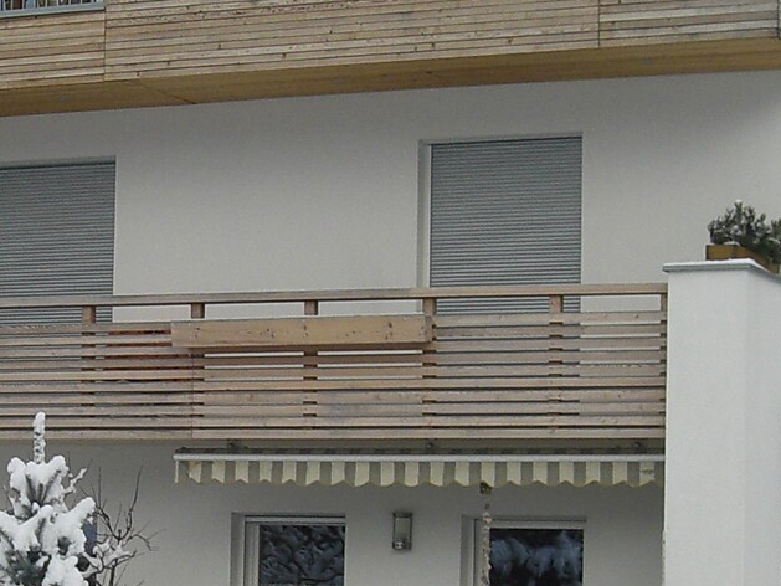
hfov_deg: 16.8
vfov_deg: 12.8
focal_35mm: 116
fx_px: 2618
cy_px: 390
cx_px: 160
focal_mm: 6.3
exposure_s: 1/500
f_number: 4.4
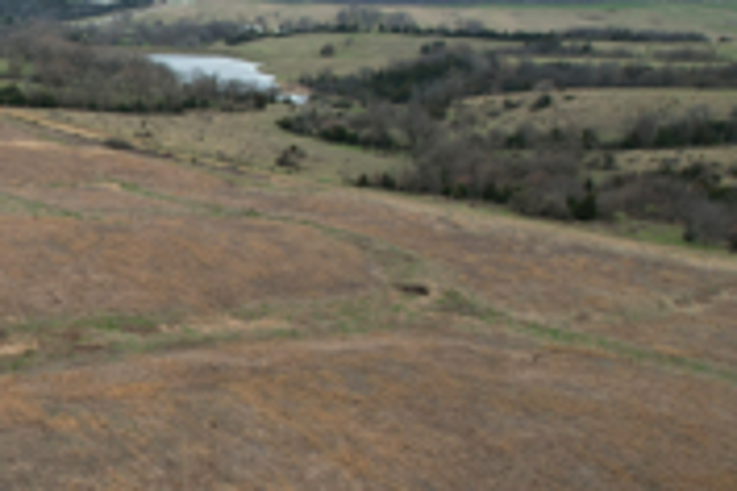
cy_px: 379
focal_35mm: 56
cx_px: -87
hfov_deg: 31.4
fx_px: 1146
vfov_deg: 23.9
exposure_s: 1/500
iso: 100
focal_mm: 8.38
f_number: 2.8
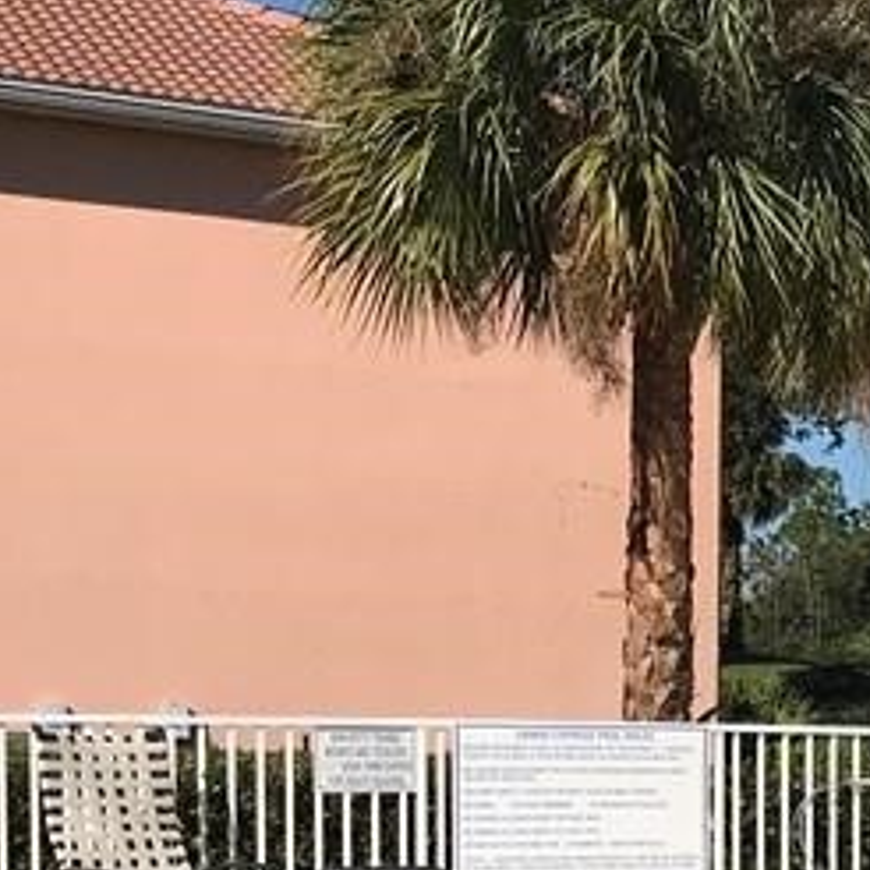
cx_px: 1606
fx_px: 2929
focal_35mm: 103
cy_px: 902
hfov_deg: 14.6
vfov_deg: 16.5
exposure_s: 1/5319
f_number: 1.8
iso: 20
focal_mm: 3.99
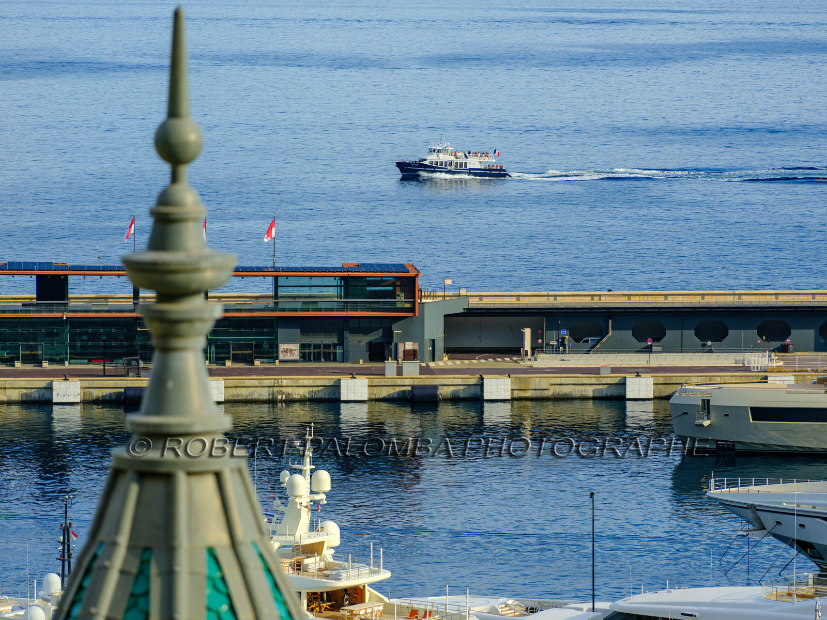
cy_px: 310
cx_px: 414
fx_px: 3775
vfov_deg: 9.4
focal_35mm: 158
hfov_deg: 12.5
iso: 200
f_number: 5.6
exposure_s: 1/320
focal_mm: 200
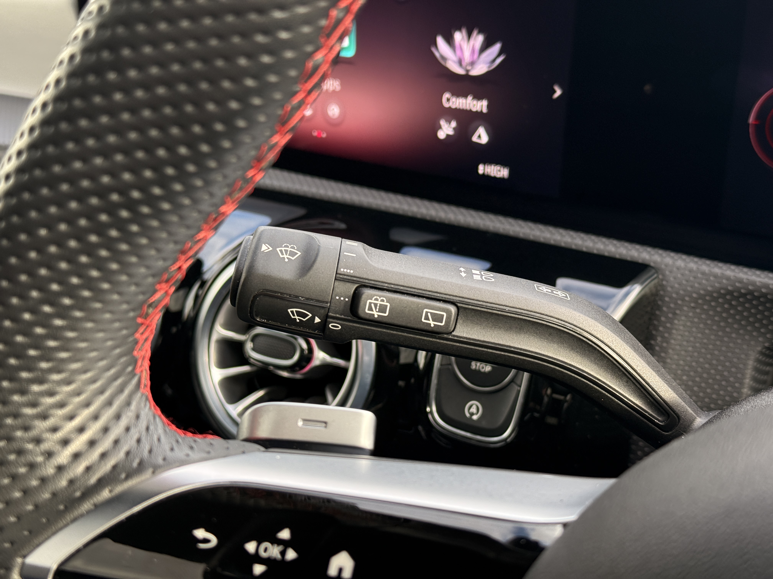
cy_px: 290
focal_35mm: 48
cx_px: 386
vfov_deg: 30.3
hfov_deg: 39.7
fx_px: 1072
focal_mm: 6.76
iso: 125
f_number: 1.78
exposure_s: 1/242
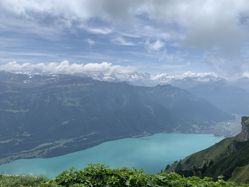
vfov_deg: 53.1
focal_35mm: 26
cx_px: 124
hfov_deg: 67.3
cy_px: 94
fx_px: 187
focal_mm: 4.25
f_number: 1.8
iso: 25
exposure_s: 1/4098
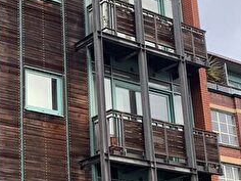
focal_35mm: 77
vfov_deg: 19.0
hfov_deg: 24.6
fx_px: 536
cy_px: 145
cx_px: 26
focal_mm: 4.25
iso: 25
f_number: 1.8
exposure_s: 1/230
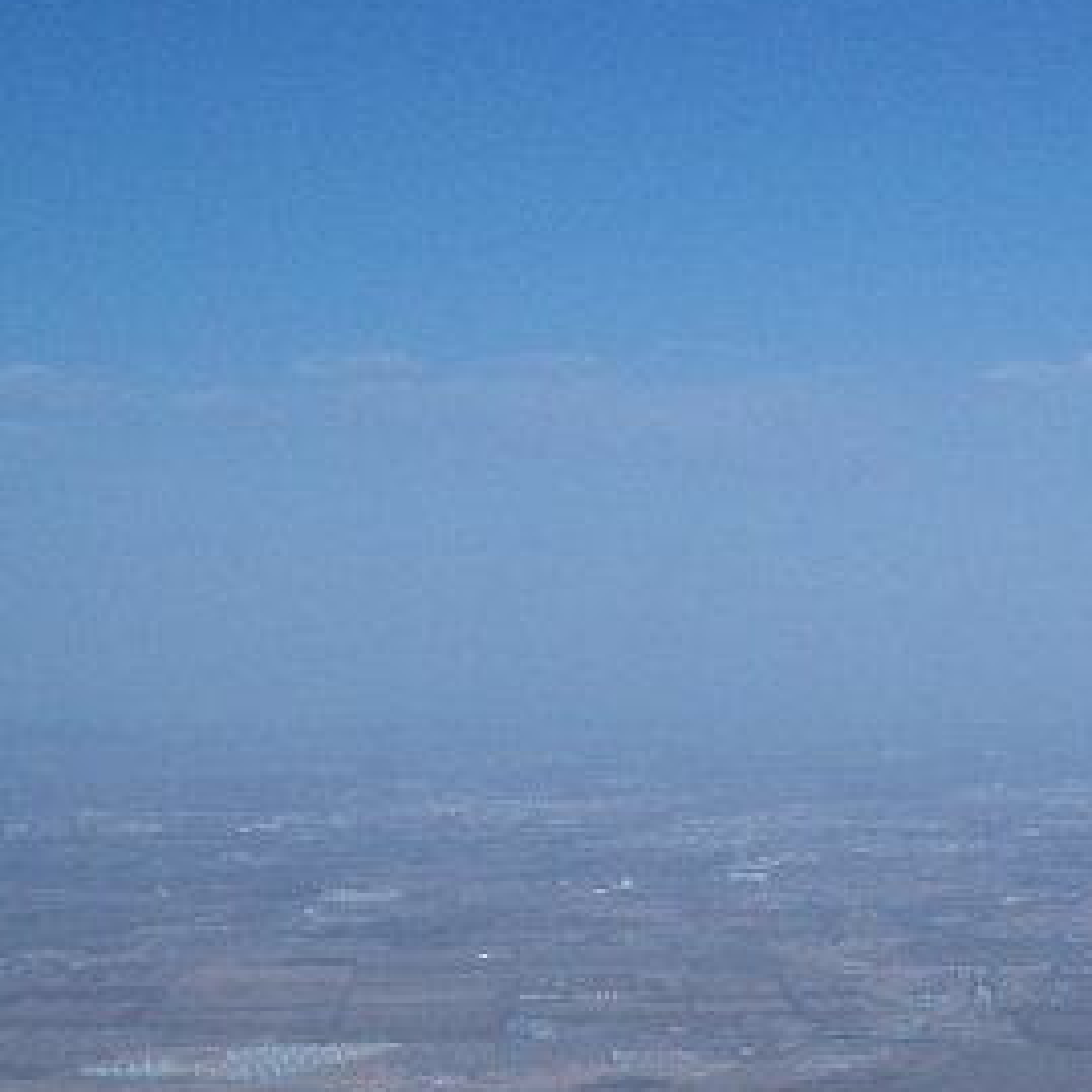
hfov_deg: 17.9
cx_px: 1332
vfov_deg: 18.2
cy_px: 1189
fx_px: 3284
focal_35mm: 92
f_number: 4.3
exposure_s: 1/1250
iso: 50
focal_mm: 5.8
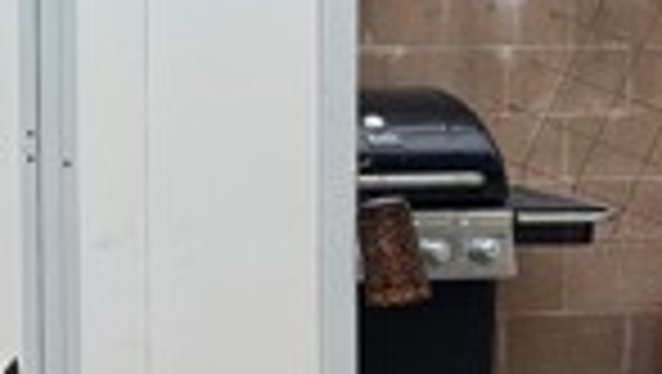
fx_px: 2161
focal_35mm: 123
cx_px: -288
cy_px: 95
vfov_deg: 9.9
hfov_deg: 16.1
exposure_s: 1/1437
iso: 50
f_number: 1.6
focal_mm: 5.96
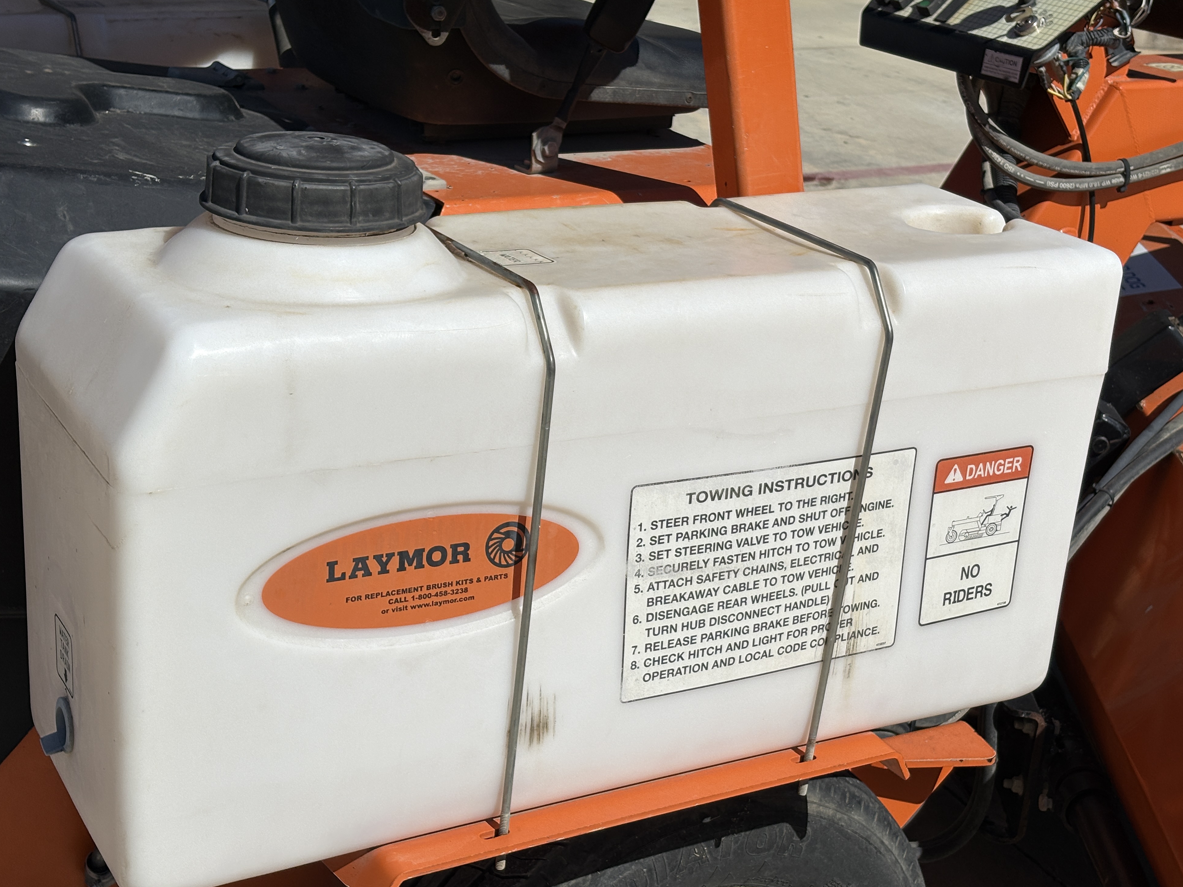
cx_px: 611
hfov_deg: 35.5
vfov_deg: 27.0
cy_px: 448
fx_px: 1845
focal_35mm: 54
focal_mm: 5.96
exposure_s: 1/8850
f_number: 1.6
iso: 25
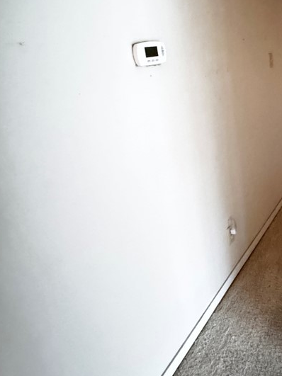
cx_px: 263
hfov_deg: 45.6
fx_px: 293
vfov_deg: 61.7
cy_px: 94
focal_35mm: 27
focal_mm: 2.22
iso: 2000
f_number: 2.2
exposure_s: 1/17
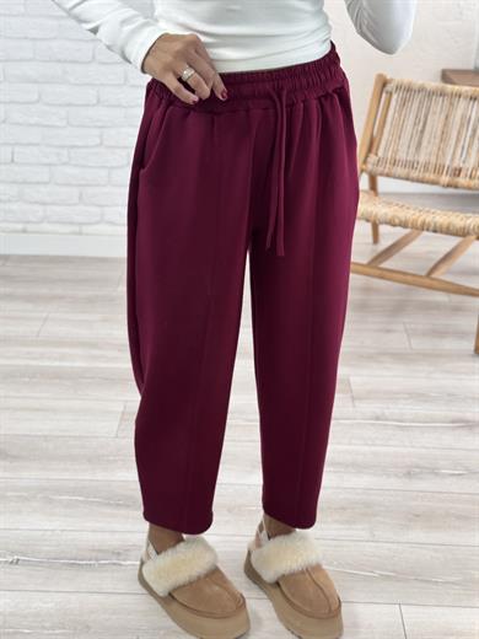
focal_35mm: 48
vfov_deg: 39.7
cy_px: 320
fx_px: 886
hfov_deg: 30.3
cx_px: 240
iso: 80
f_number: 1.78
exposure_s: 1/121
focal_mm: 6.76
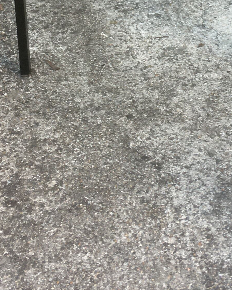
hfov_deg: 15.1
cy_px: -80
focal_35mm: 102
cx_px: 125
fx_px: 876
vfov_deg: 17.7
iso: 25
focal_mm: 4.15
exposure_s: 1/50
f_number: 2.2
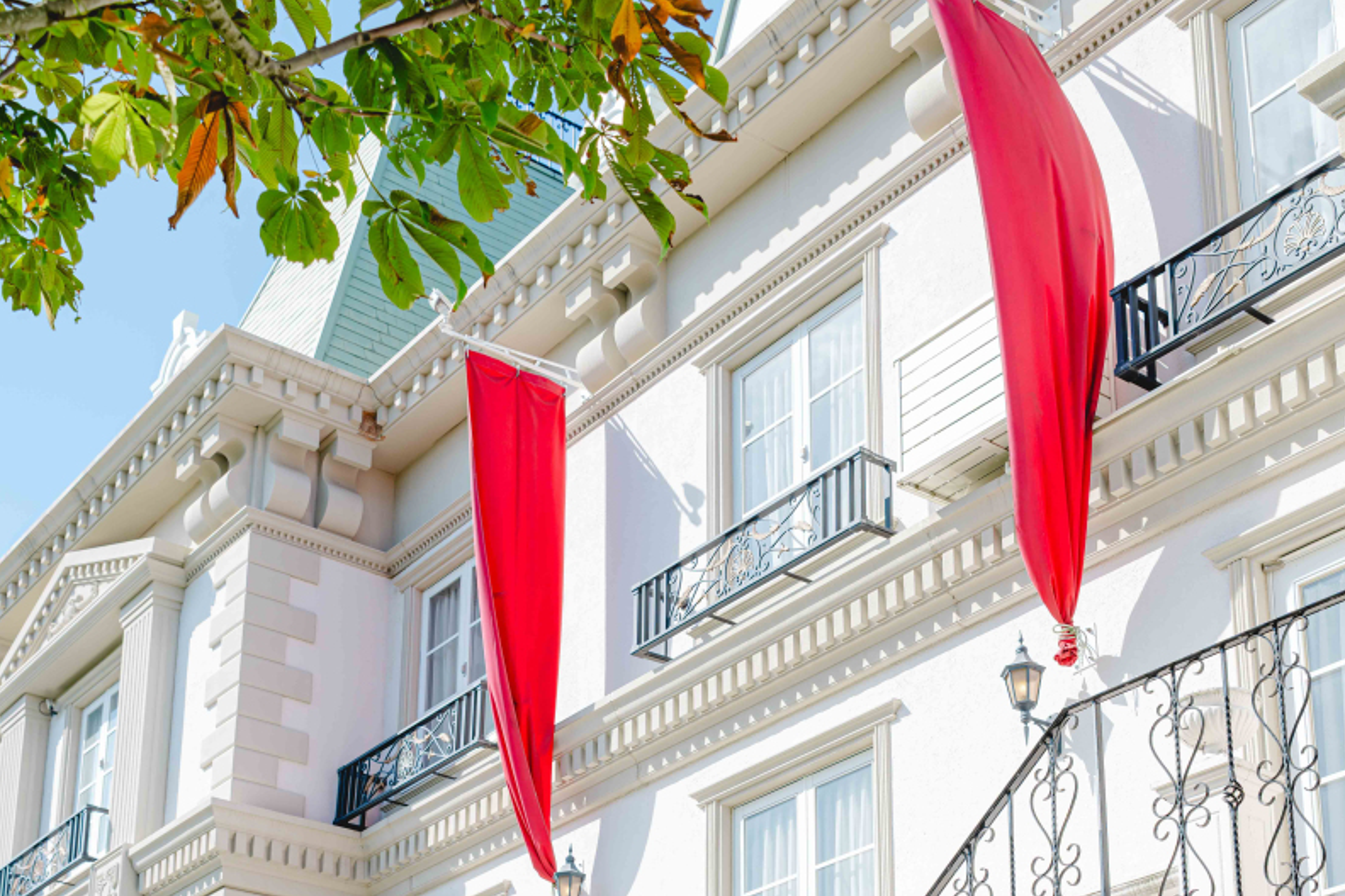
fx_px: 1980
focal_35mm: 53
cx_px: 672
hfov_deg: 37.5
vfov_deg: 24.0
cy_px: 962
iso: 64
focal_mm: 35
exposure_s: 1/250
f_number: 4.5
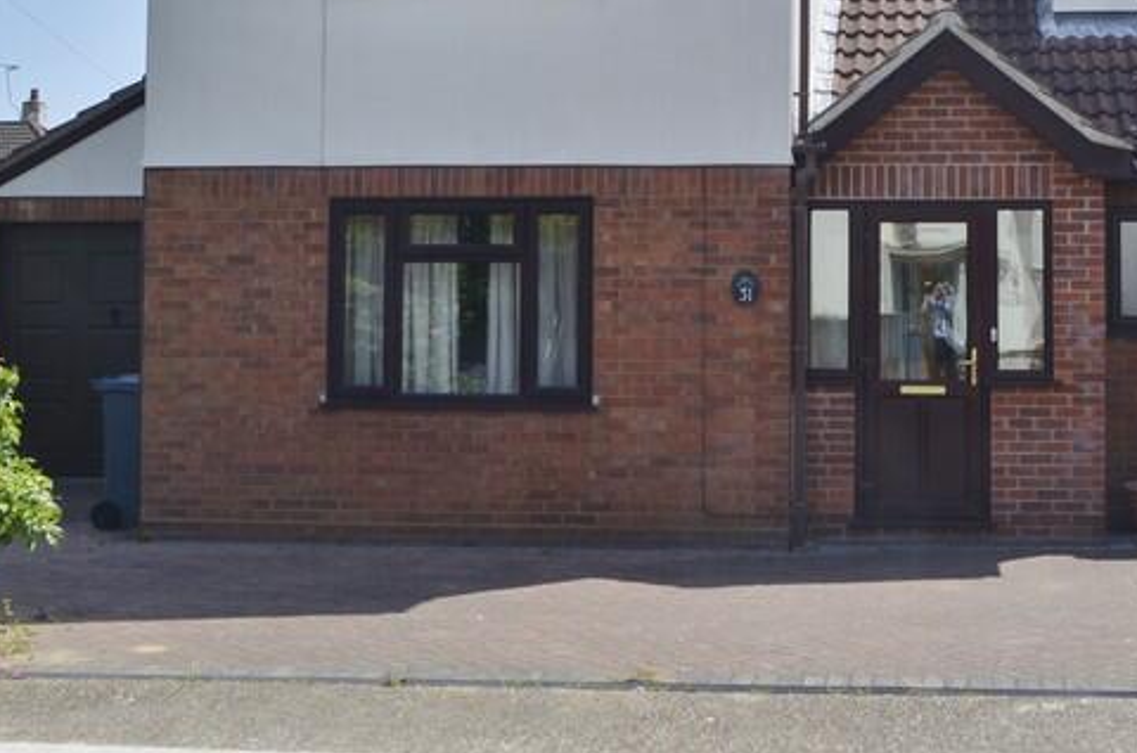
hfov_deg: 31.2
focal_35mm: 64
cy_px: 118
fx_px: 2017
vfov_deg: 20.8
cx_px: 770
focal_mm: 20
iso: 100
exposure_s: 1/250
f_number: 8
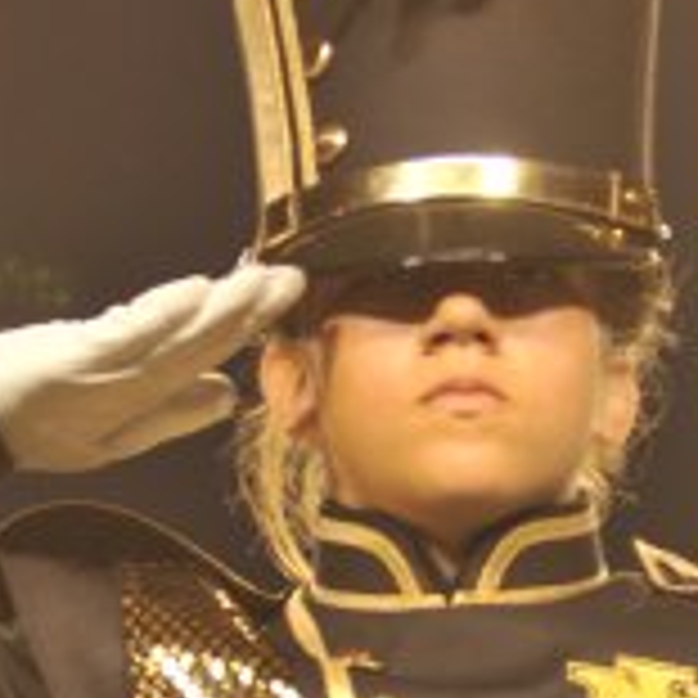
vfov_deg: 5.1
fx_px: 7871
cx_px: 372
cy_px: 847
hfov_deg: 5.1
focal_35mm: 345
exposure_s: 1/60
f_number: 2.8
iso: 450
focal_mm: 70
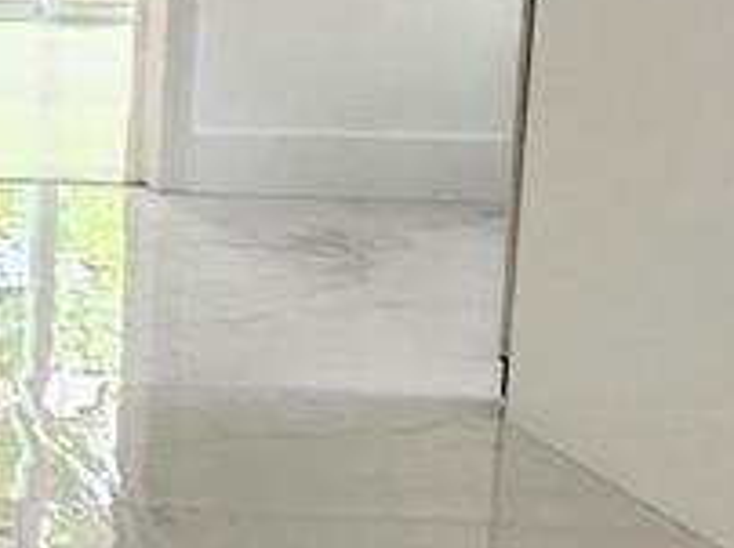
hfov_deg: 12.0
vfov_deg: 13.8
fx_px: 2181
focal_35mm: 103
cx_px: -1341
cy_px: -171
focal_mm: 2.2
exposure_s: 1/60
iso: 160
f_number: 2.2
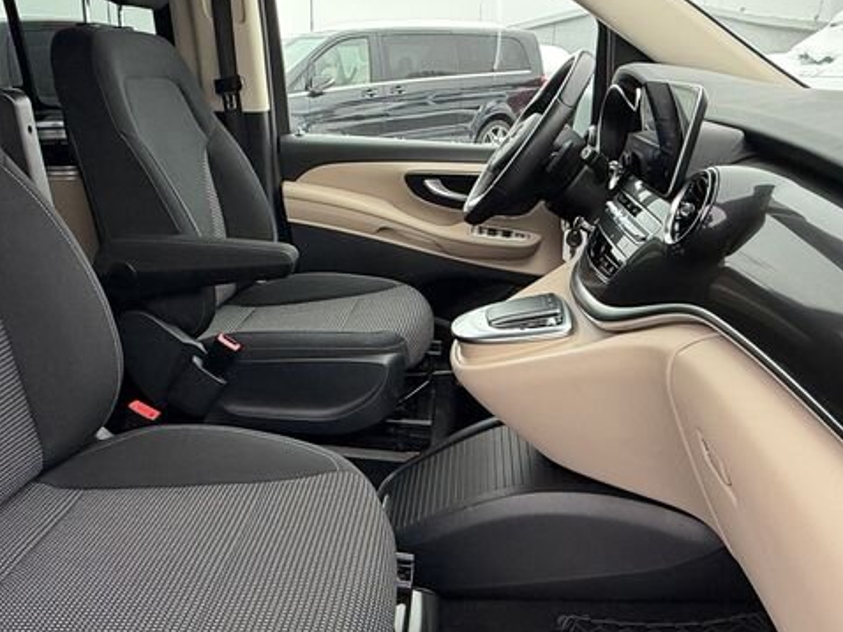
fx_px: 730
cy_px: 328
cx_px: 309
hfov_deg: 59.1
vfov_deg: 46.7
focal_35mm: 30
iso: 160
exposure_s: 1/121
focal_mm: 2.22
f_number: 2.2
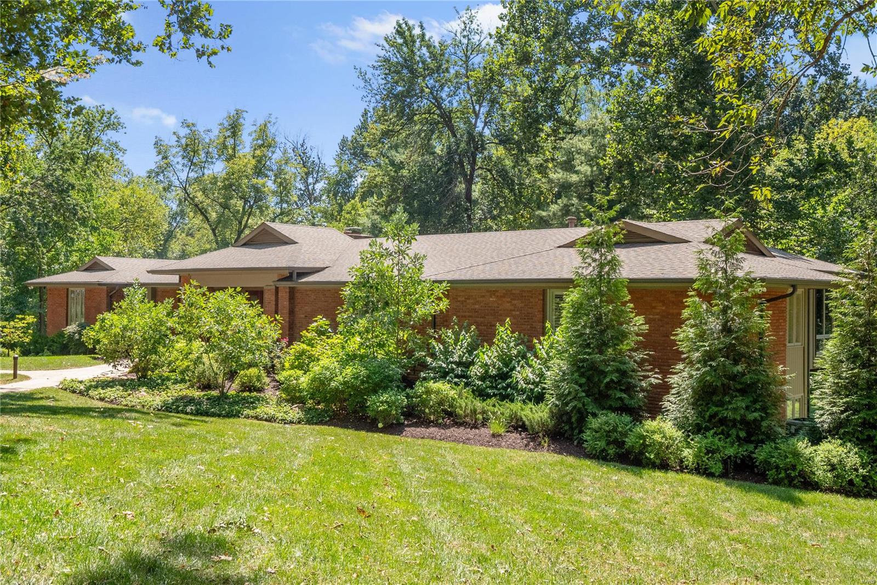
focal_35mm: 36
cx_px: 438
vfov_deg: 36.9
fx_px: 877
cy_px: 292
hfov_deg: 53.1
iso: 400
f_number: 6.3
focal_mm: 18
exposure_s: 1/400
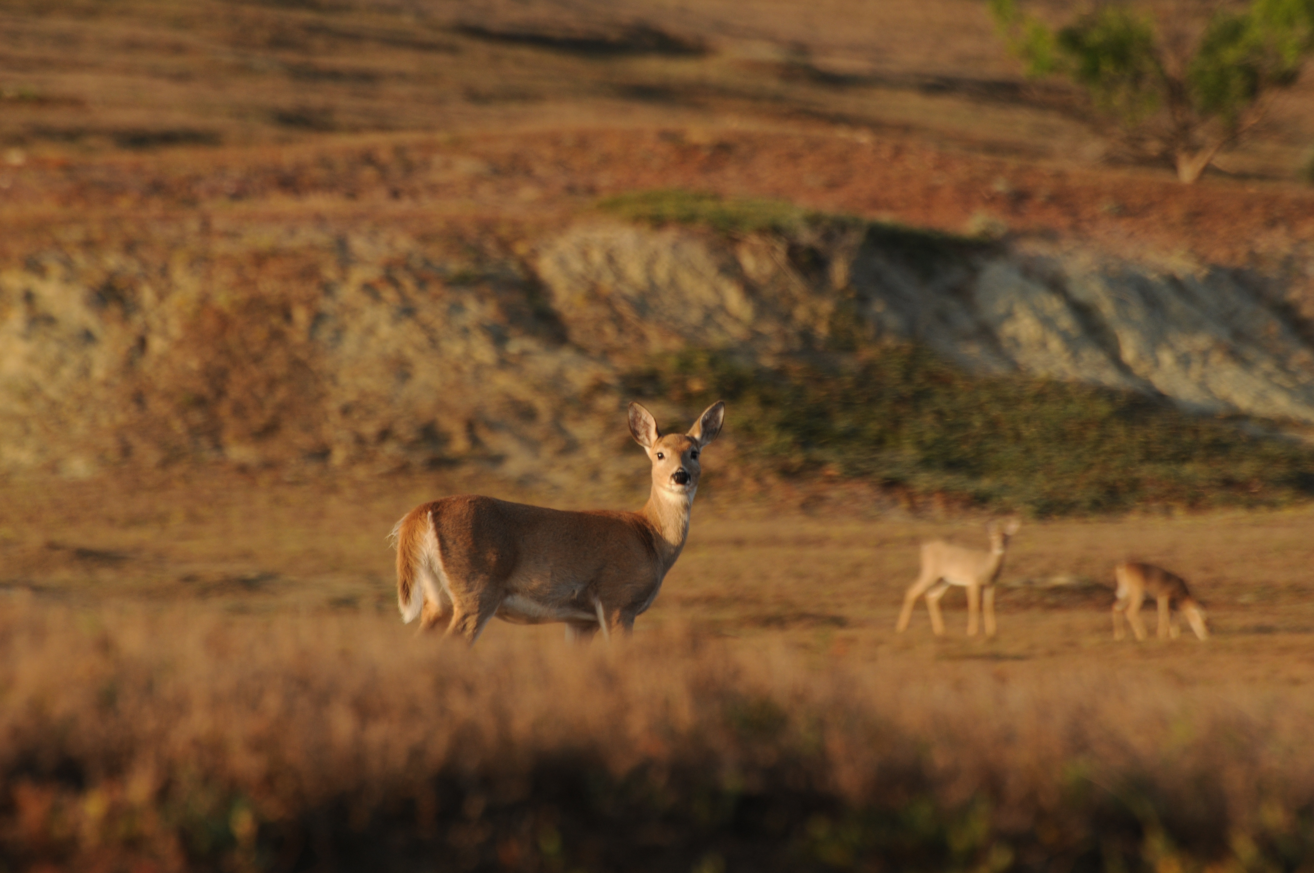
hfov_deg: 4.6
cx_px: 657
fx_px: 16405
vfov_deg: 3.0
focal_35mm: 450
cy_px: 436
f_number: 7.1
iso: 200
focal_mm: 300
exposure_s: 1/200
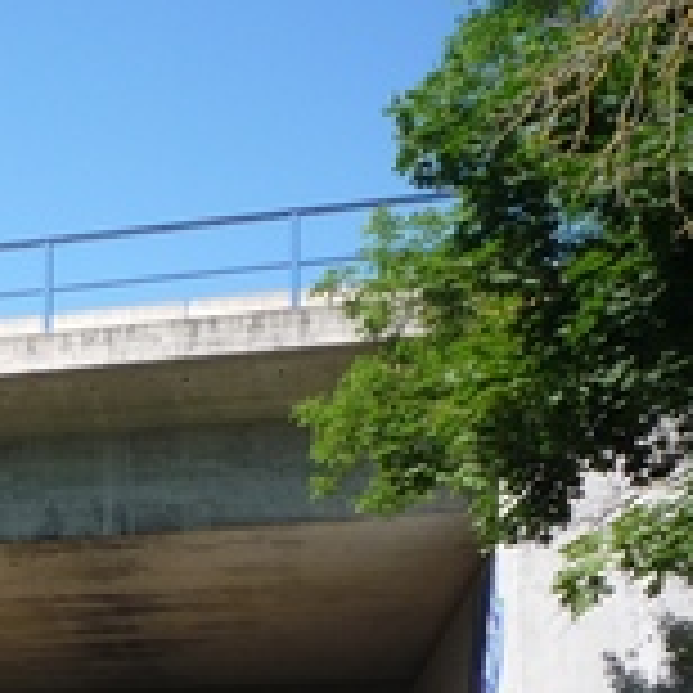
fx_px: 1993
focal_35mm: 88
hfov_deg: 17.9
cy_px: 765
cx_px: -306
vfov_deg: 18.9
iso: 100
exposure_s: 1/400
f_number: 4
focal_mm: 5.2
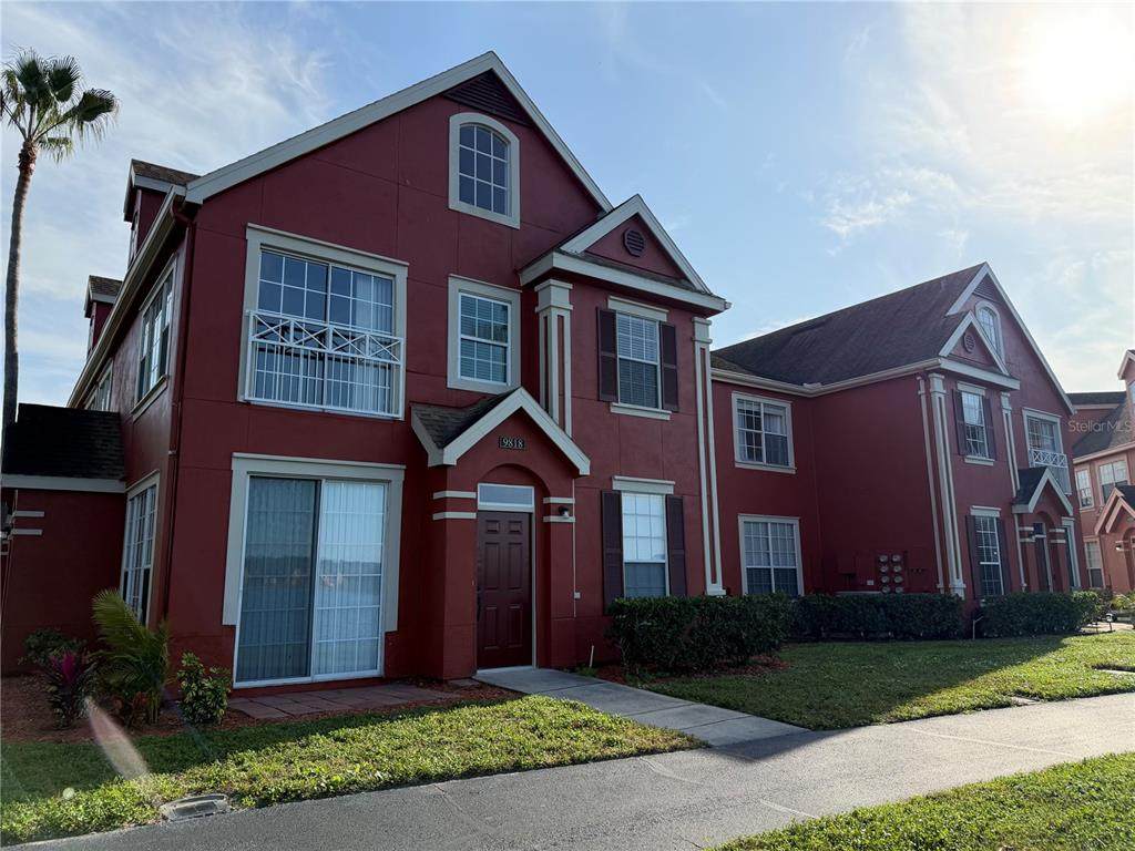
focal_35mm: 24
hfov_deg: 71.6
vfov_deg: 56.8
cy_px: 426
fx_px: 787
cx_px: 568
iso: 100
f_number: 1.78
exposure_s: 1/4975
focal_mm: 6.76
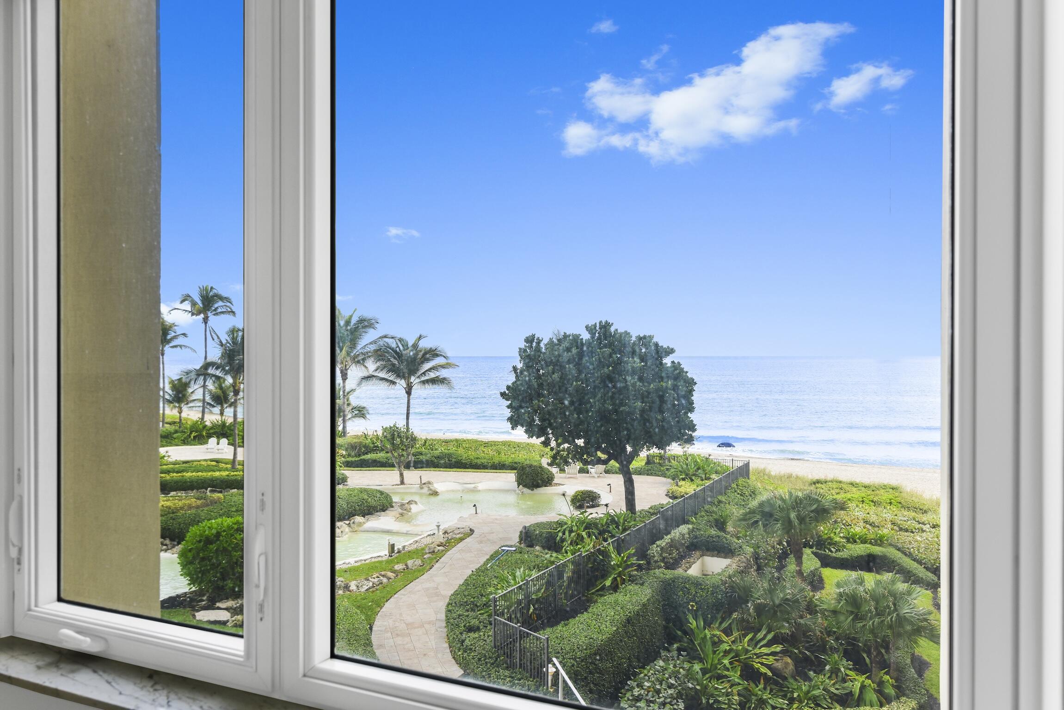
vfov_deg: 46.4
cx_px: 532
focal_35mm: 28
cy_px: 355
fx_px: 828
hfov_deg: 65.5
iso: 200
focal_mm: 28
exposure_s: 1/60
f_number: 8
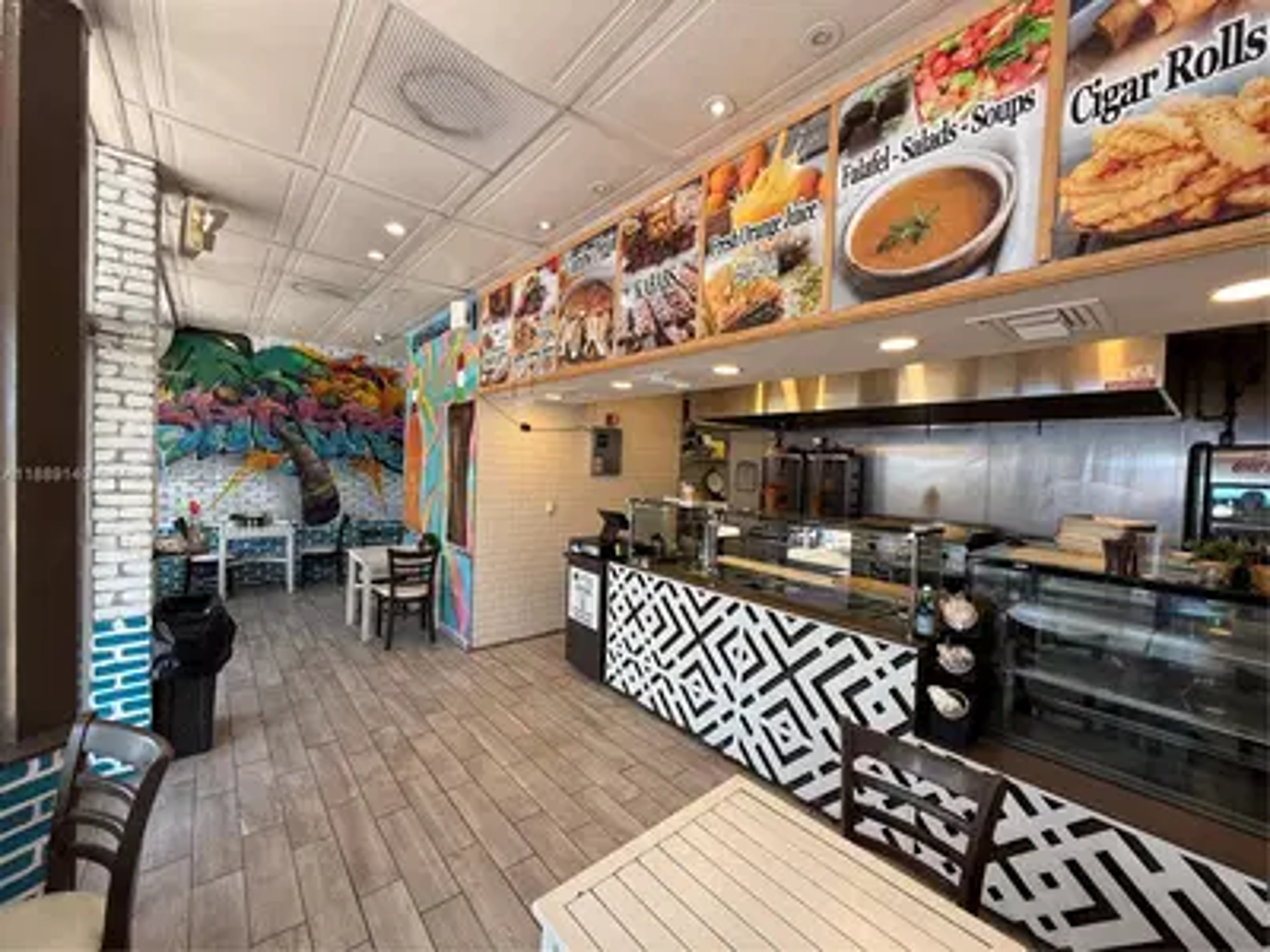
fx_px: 514
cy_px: 476
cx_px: 635
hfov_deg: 102.1
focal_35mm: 14
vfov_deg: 85.7
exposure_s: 1/120
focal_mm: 2.22
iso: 100
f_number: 2.2
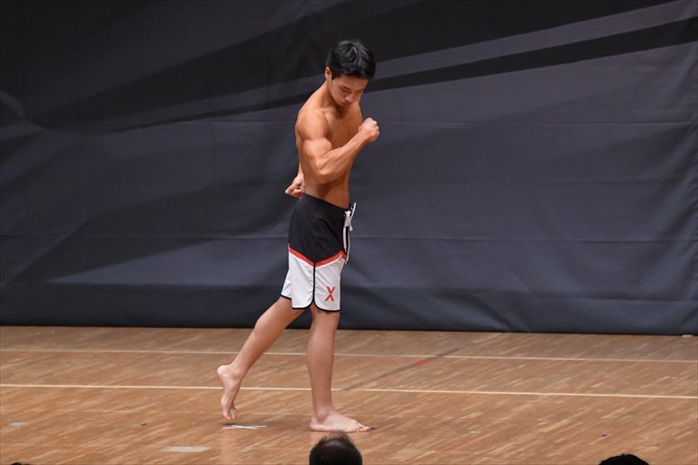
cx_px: 349
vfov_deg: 4.8
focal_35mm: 285
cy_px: 232
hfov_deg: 7.2
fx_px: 5523
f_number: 5.6
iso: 6400
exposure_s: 1/400
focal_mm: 190
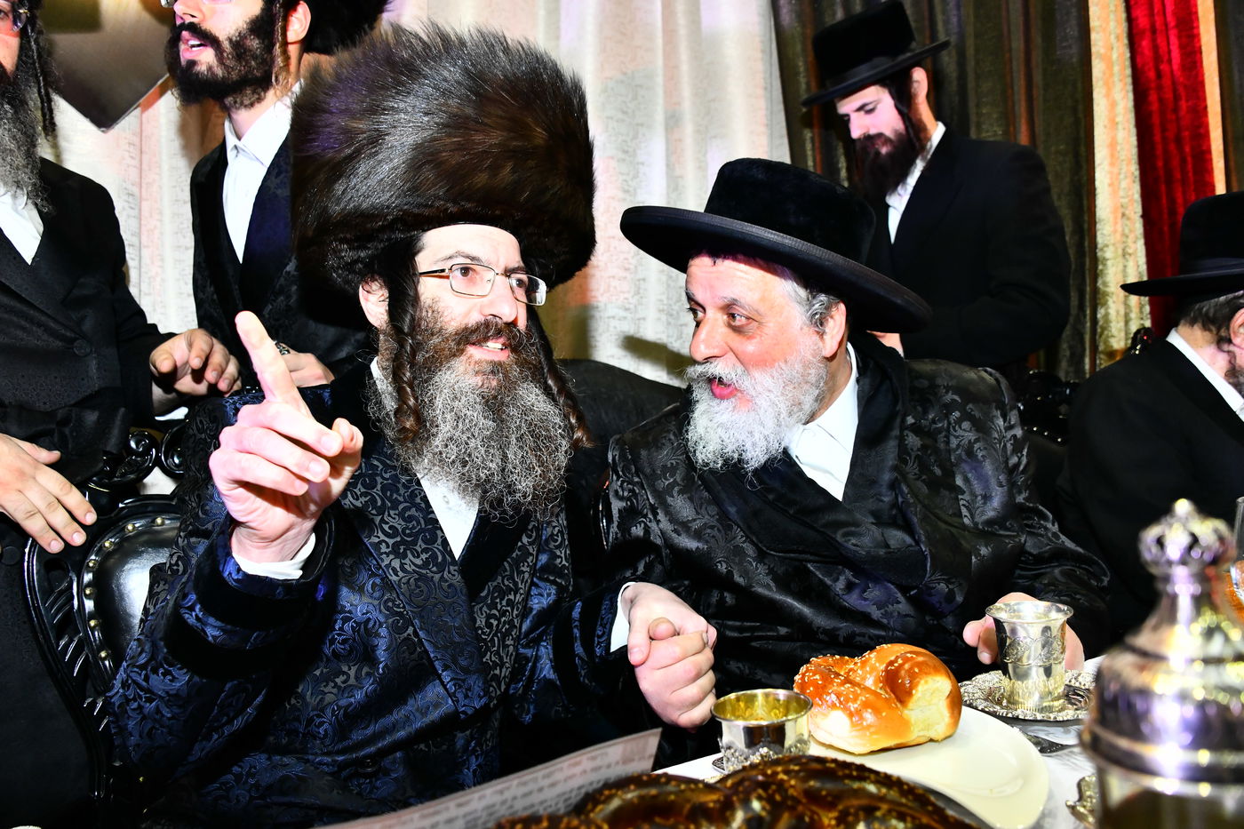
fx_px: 967
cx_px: 622
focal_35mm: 28
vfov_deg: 46.4
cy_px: 414
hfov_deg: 65.5
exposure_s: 1/125
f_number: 6.3
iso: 2000
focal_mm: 28
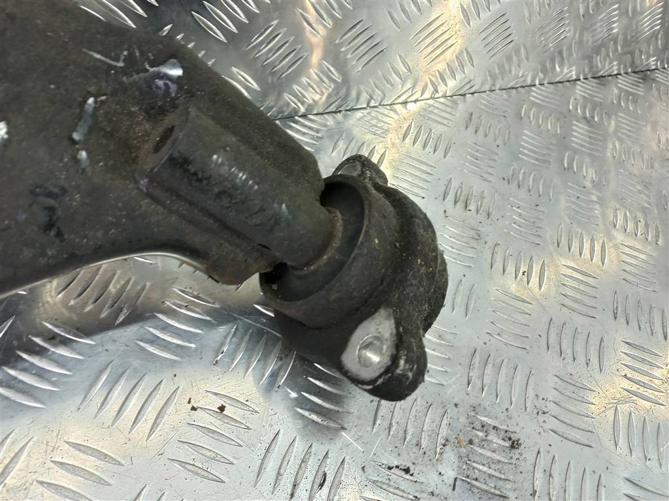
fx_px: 483
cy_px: 250
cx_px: 334
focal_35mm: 25
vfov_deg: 54.9
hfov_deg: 69.4
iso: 100
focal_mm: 4.6
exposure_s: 1/50
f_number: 1.8
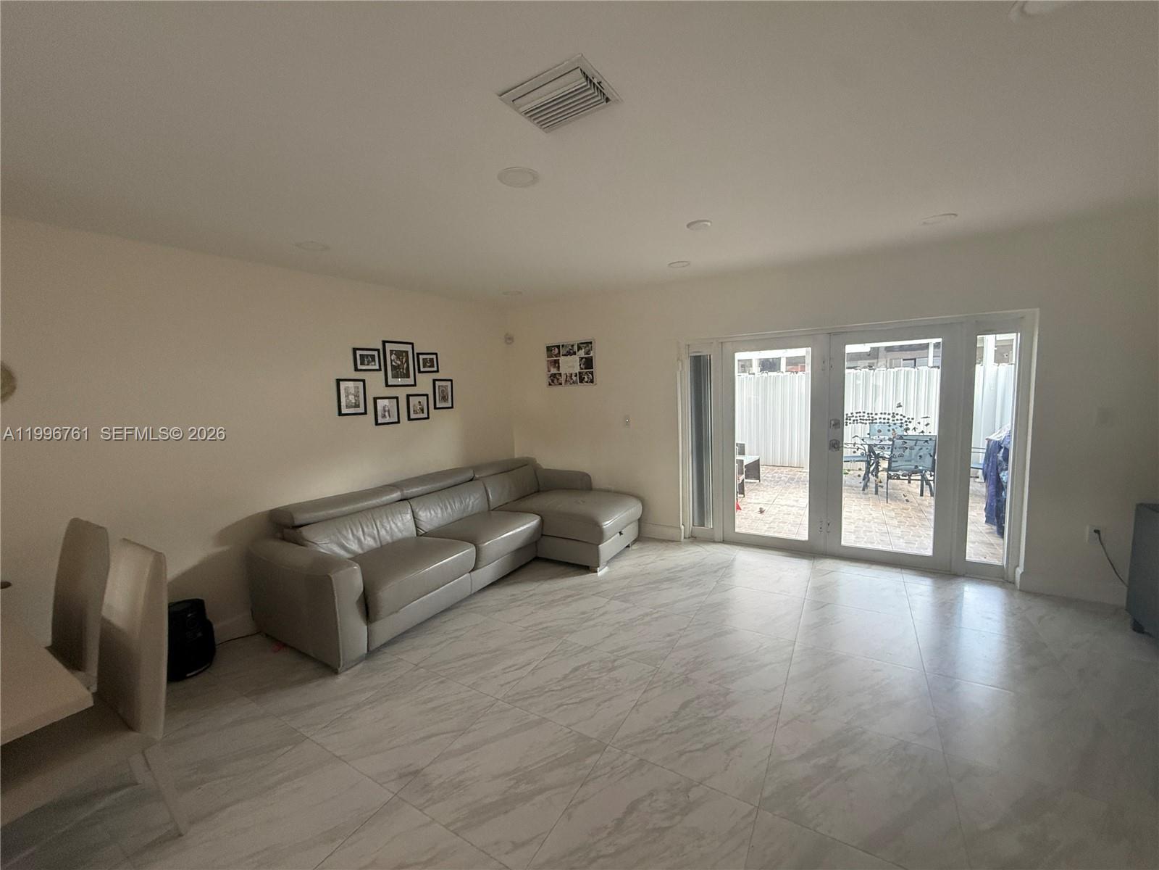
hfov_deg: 102.1
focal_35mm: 14
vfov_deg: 85.7
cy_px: 435
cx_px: 580
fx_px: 469
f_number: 2.2
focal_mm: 2.22
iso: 400
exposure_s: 1/120
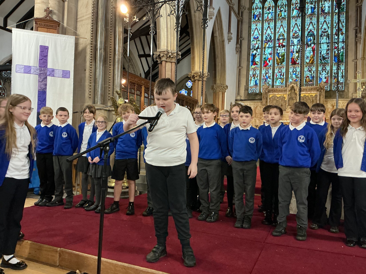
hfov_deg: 61.7
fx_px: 307
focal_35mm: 29
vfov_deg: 48.2
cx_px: 183
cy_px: 137
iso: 250
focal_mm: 3
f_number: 1.8
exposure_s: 1/30
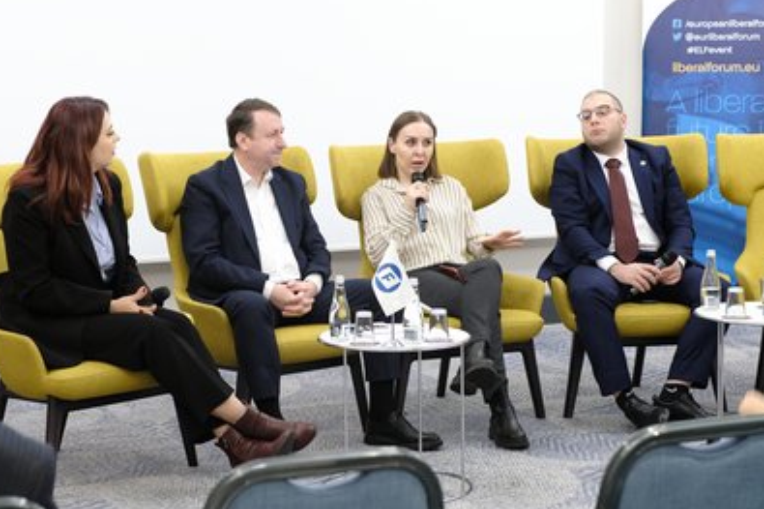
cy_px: 255
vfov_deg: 15.5
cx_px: 373
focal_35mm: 88
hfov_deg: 23.1
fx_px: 1867
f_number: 4.5
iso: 6400
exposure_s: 1/42
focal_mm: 56
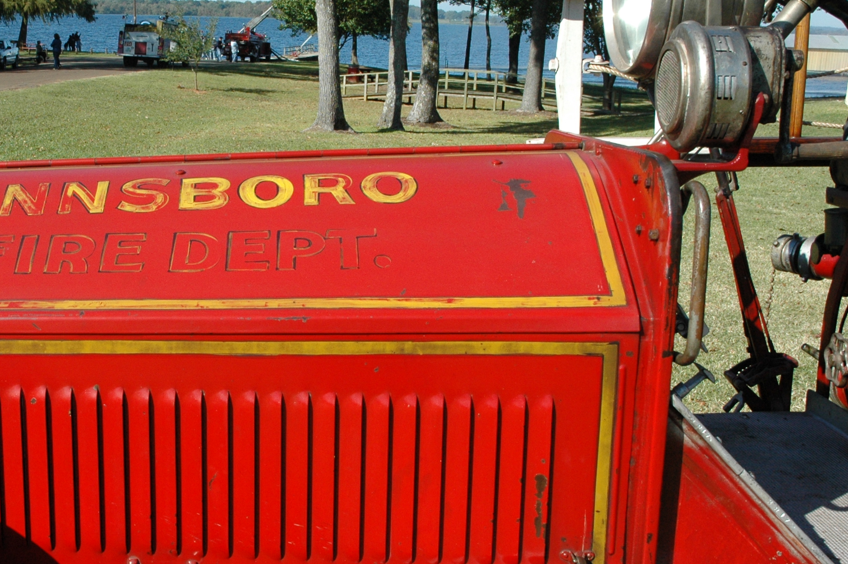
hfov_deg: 42.2
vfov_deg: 29.8
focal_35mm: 45
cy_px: 280
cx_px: 204
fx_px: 1059
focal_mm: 18
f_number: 10
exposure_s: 1/400
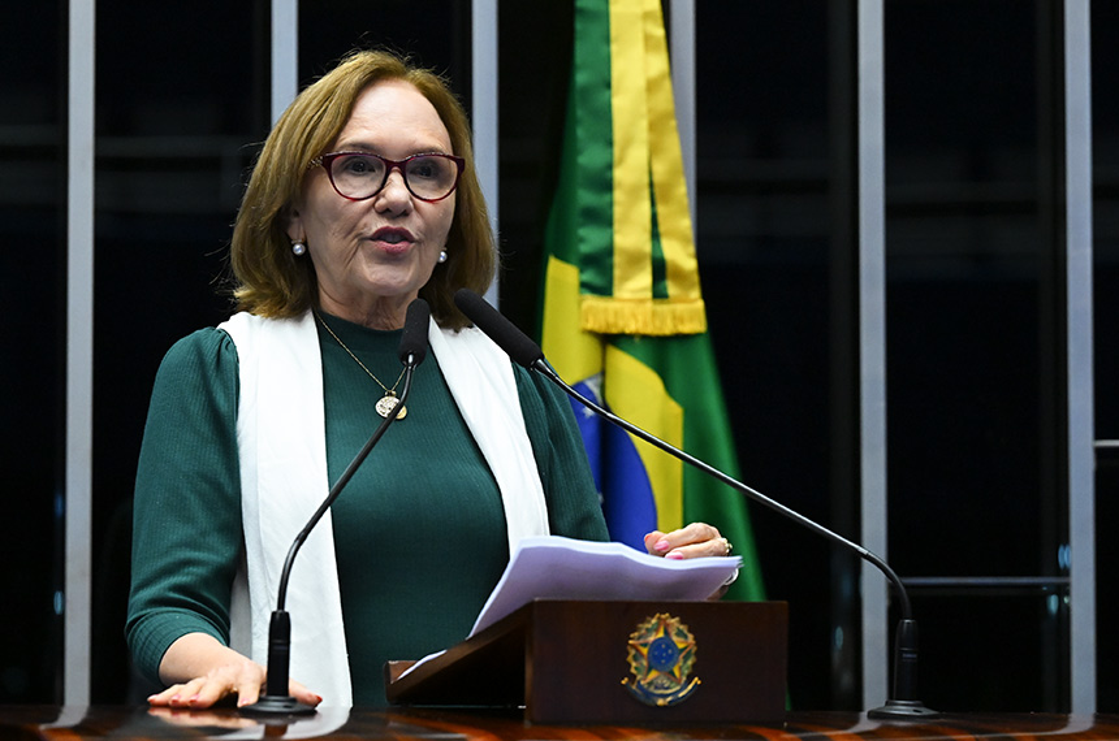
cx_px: 560
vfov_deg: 10.1
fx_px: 4188
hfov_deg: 15.2
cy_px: 370
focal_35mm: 135
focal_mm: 135
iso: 5000
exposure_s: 1/160
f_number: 5
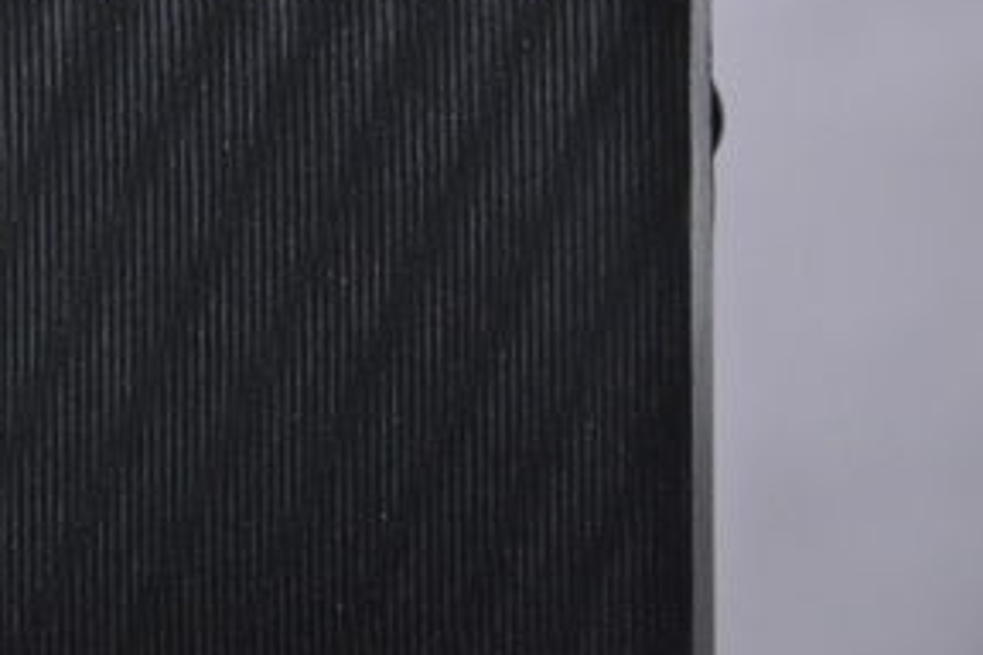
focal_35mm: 246
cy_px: 159
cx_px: 225
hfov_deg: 8.4
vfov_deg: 5.6
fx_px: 6711
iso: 3200
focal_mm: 105
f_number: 9.5
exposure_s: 1/125
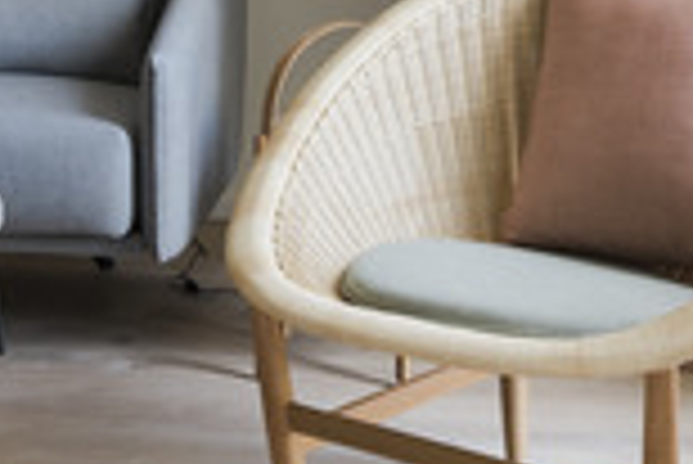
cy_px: -171
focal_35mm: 101
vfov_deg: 13.0
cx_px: -27
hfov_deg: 19.5
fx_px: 1946
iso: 160
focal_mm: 20
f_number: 11
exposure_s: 1/2.5
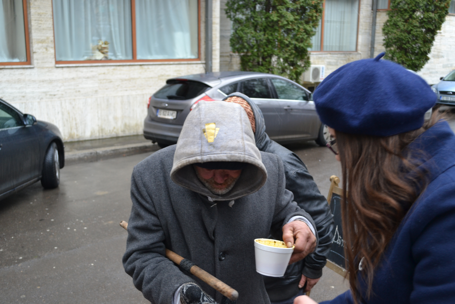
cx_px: 228
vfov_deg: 34.2
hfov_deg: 49.6
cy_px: 152
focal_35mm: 39
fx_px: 493
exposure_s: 1/50
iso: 400
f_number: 4.2
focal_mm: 26
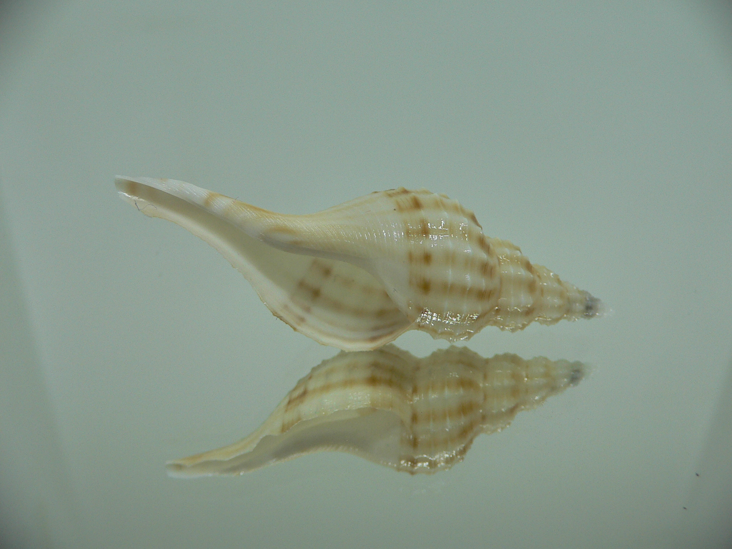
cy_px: 274
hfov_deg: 52.6
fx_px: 740
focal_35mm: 35
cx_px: 366
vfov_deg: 40.7
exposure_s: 1/60
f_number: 2.8
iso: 100
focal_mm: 4.6
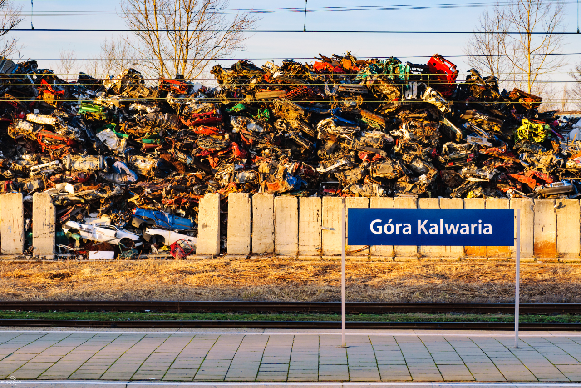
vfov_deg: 13.0
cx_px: 290
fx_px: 1695
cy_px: 194
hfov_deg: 19.5
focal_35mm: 105
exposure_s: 1/400
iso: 250
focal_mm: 70
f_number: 4.5
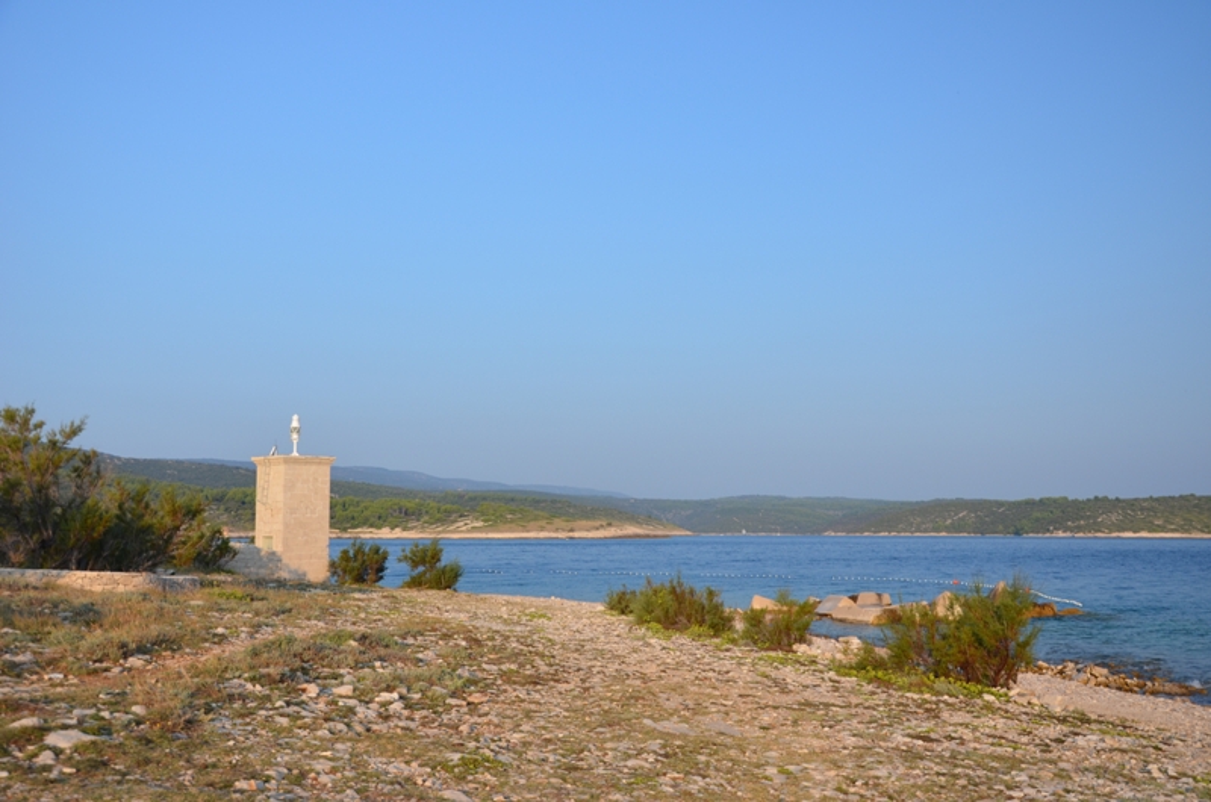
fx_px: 1259
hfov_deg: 51.4
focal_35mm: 38
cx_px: 606
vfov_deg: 35.3
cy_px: 401
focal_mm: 25
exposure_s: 1/200
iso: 200
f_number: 7.1
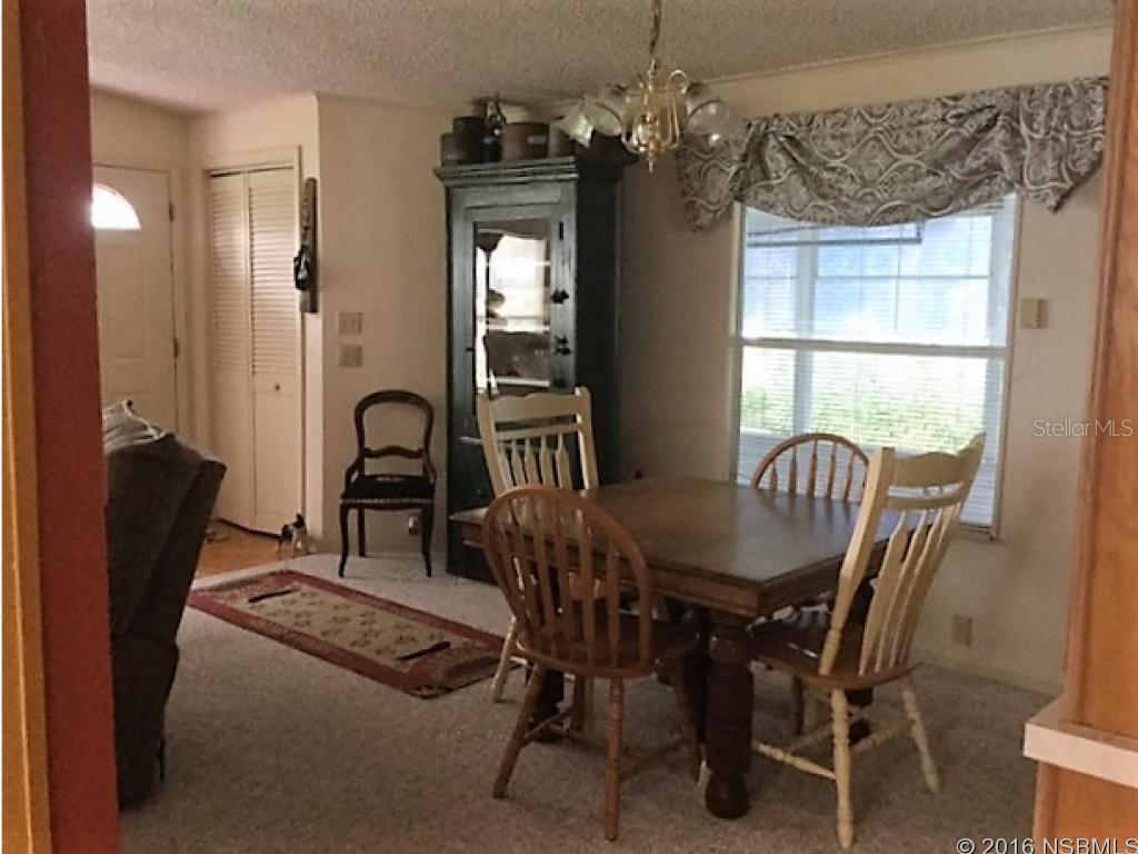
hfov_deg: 58.4
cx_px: 569
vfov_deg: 45.4
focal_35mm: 31
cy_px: 427
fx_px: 1019
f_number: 2.4
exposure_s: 1/20
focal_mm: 3.3
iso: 200
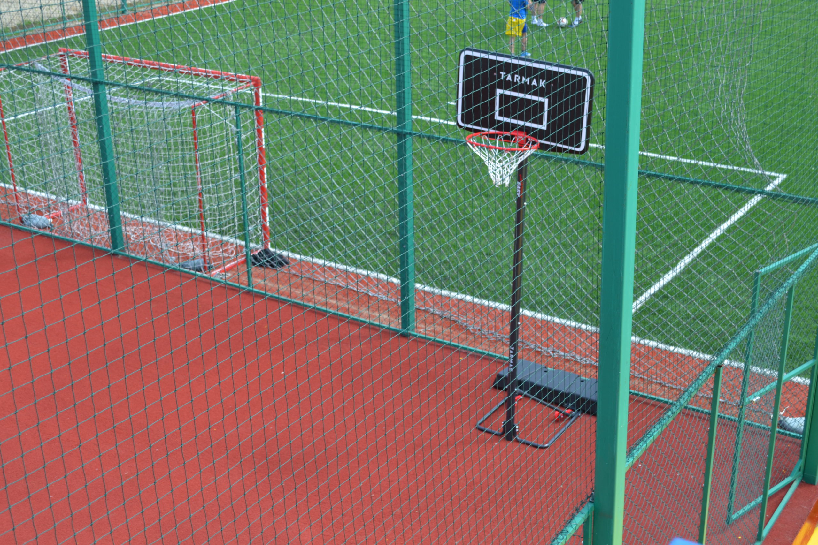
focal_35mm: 51
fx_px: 1159
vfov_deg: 26.5
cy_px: 272
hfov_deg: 38.9
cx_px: 409
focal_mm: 34
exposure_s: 1/125
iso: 100
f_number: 5.6
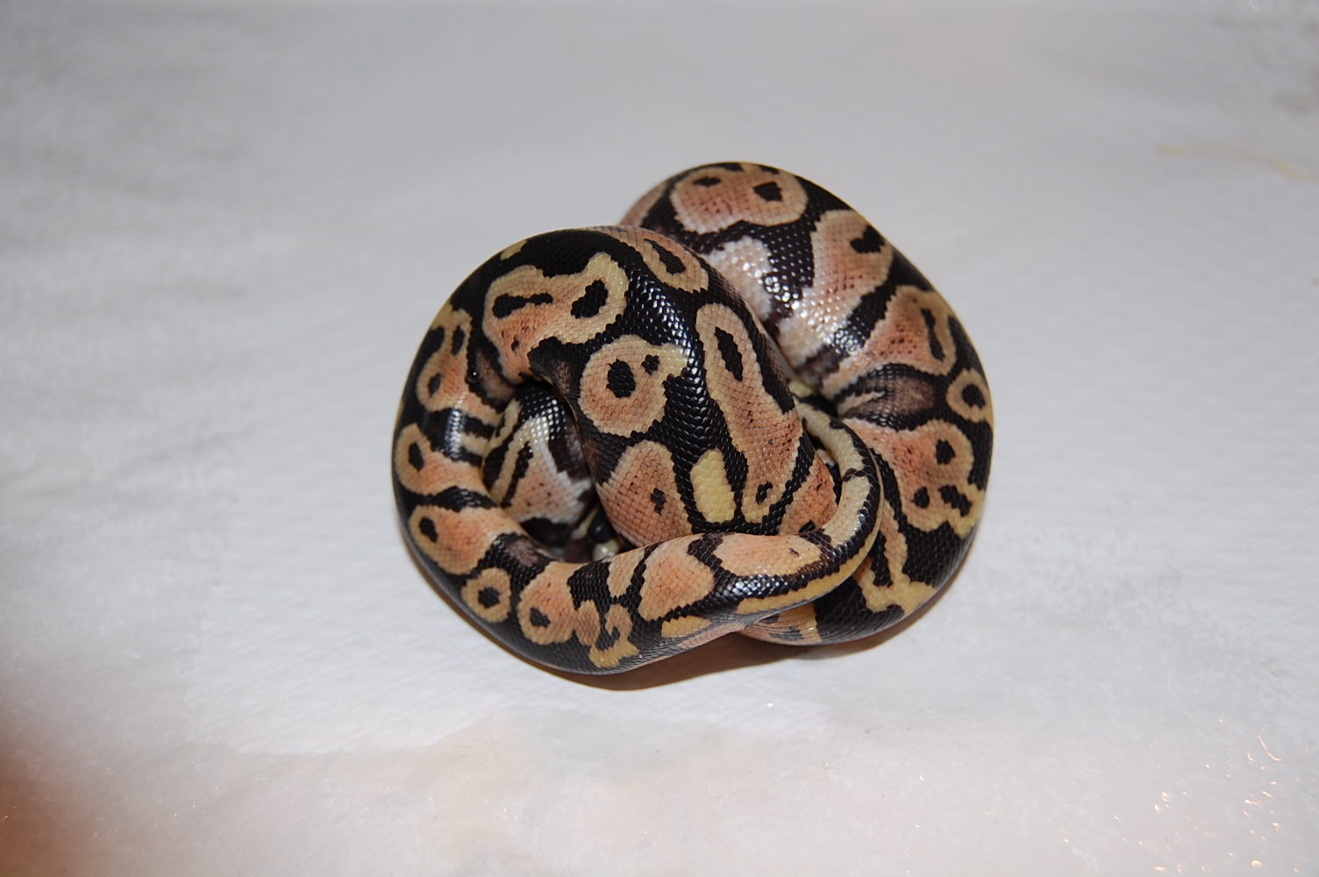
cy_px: 438
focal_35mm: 51
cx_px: 660
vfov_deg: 26.4
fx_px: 1867
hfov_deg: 38.9
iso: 220
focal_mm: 34
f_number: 4.5
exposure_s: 1/60
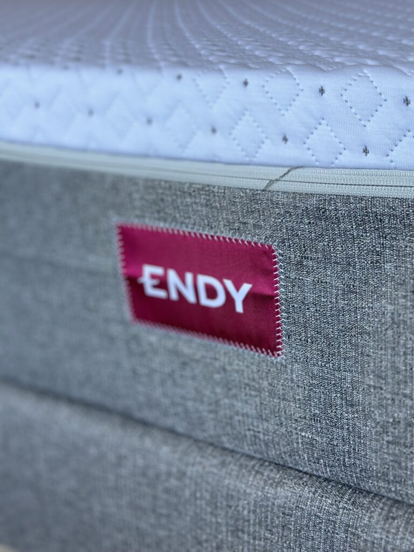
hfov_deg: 30.3
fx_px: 765
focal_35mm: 48
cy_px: 276
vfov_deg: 39.7
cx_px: 207
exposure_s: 1/143
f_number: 1.78
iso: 64
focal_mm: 6.86
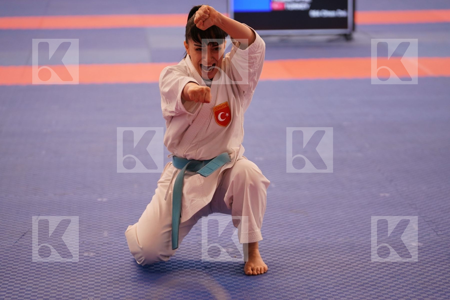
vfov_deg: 11.4
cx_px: 225
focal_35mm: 120
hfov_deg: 17.1
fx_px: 1500
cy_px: 150
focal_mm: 120
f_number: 2.8
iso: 1250
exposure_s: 1/500
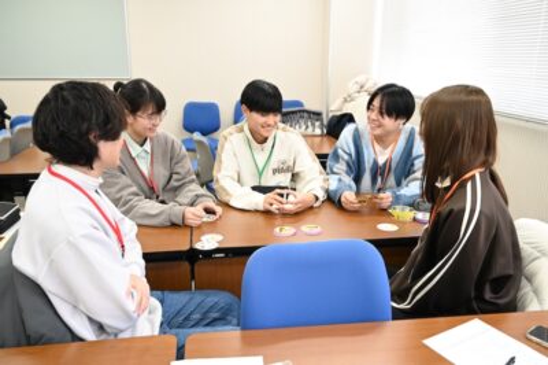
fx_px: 464
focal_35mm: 30
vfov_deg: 42.9
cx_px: 274
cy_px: 182
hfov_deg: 61.1
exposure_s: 1/320
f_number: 4
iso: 3200
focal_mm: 30.5
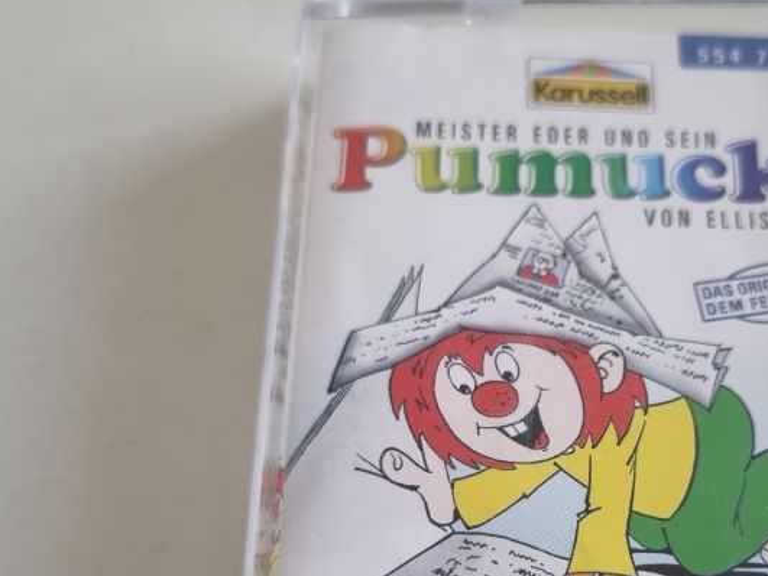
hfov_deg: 38.2
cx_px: 548
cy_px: 482
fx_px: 1087
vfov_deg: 28.8
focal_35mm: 49
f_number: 1.8
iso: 250
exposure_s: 1/100
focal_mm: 5.4
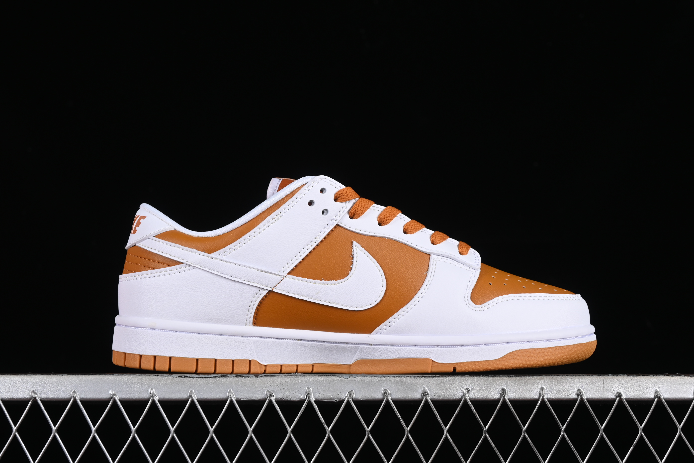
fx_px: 1446
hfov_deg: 27.0
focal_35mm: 75
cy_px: 232
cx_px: 347
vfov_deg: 18.2
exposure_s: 1/80
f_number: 8
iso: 160
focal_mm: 50
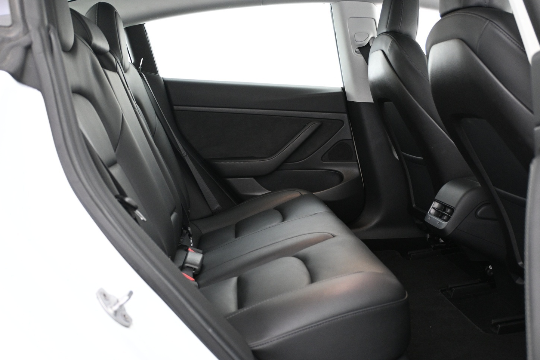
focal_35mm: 38
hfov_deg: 50.8
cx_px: 290
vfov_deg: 35.2
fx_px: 568
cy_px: 172
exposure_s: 1/15
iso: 1600
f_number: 4
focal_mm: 22.5
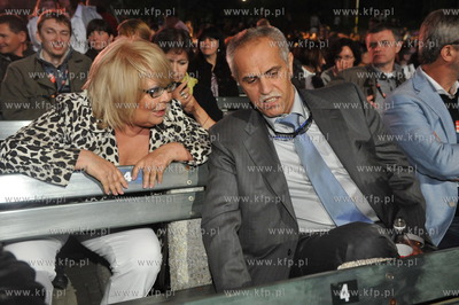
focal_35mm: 36
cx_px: 230
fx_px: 459
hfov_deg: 53.2
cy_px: 152
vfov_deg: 36.8
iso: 3200
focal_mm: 36
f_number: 5.6
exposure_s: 1/125
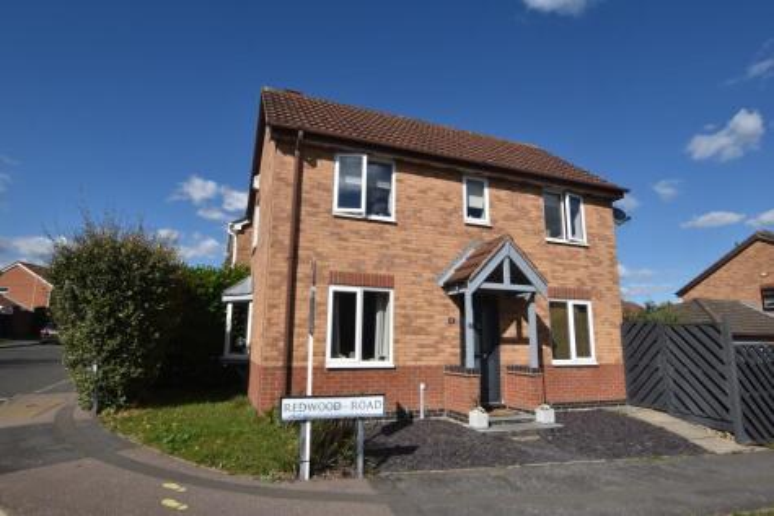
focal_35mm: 20
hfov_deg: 85.4
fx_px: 419
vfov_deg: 63.3
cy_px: 258
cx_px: 387
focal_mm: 13
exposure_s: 1/320
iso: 100
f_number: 9
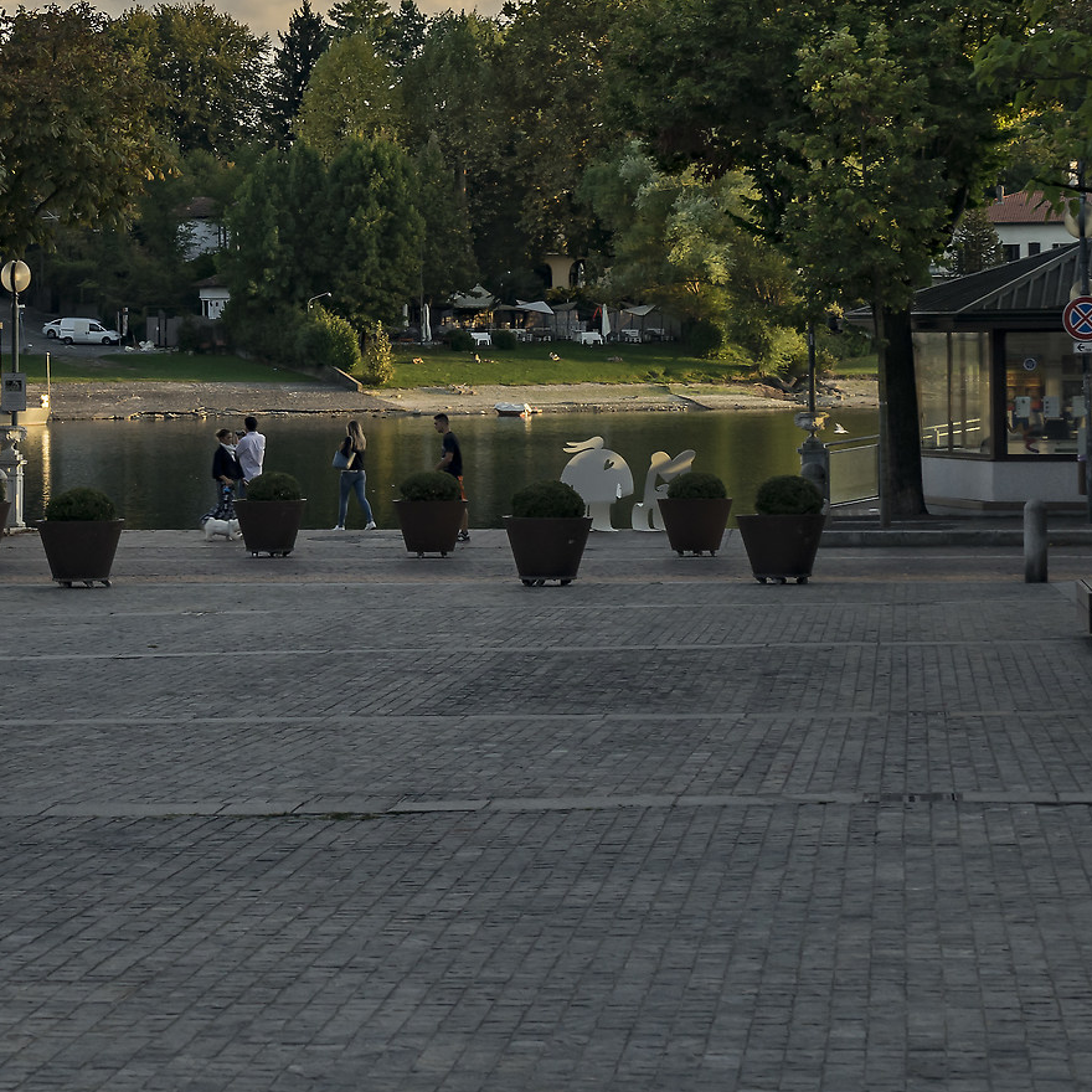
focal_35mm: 102
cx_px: 305
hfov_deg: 17.0
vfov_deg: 16.9
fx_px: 3640
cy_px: 206
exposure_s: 1/60
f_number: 11
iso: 320
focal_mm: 44
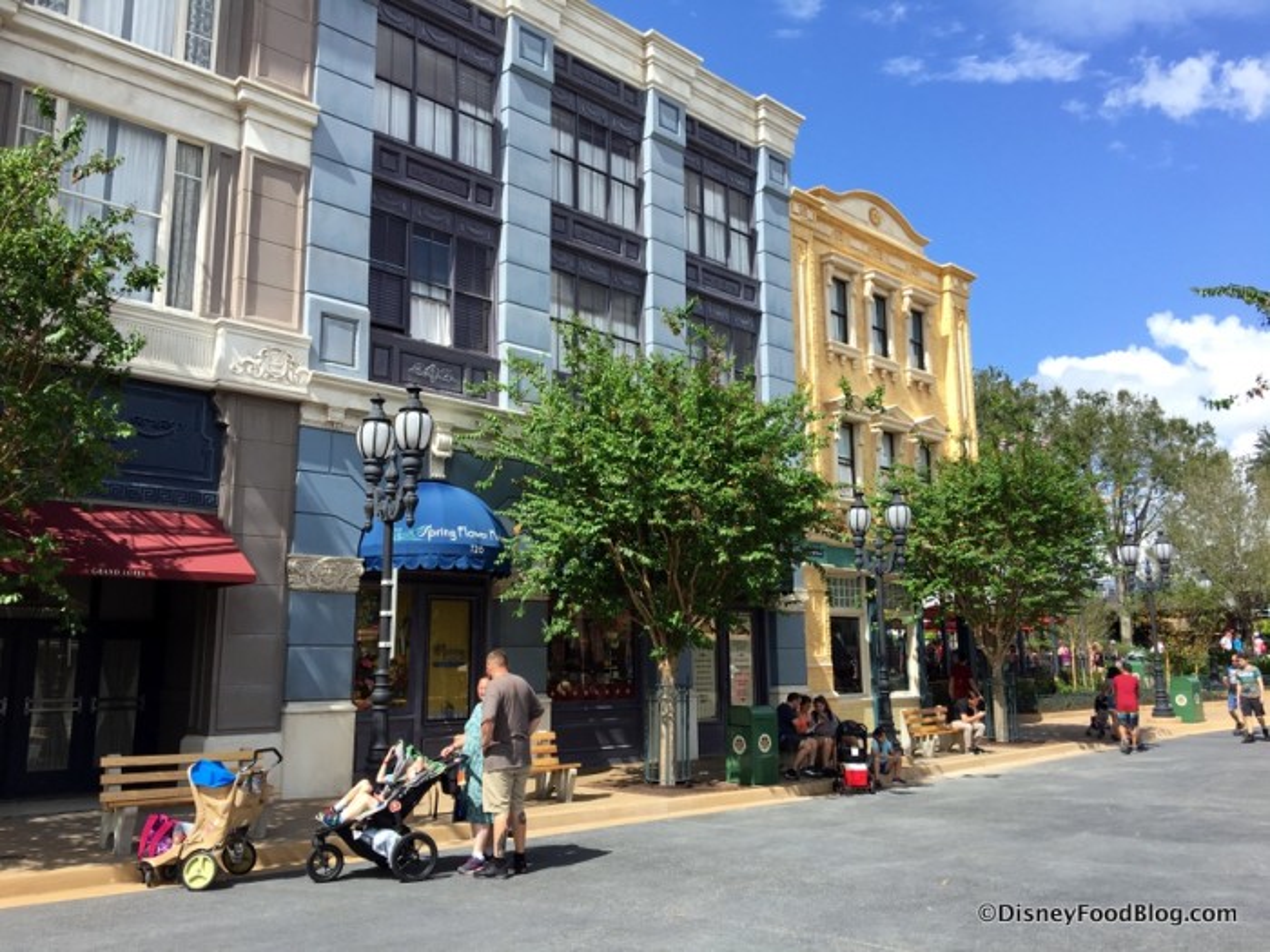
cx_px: 635
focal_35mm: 29
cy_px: 476
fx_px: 1064
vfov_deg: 48.2
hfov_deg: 61.7
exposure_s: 1/1012
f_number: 2.2
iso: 25
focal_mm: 4.15
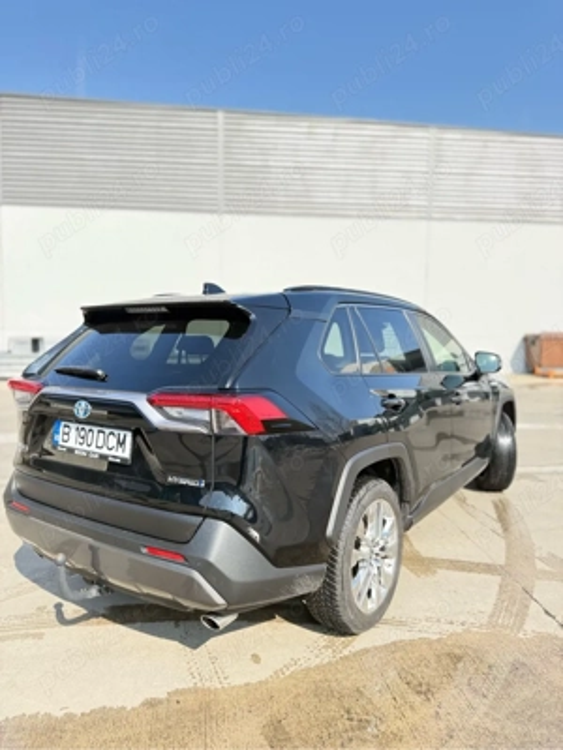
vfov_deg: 71.6
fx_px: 520
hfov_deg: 56.8
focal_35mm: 24
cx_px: 282
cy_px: 375
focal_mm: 6.76
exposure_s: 1/1553
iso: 100
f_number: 1.78
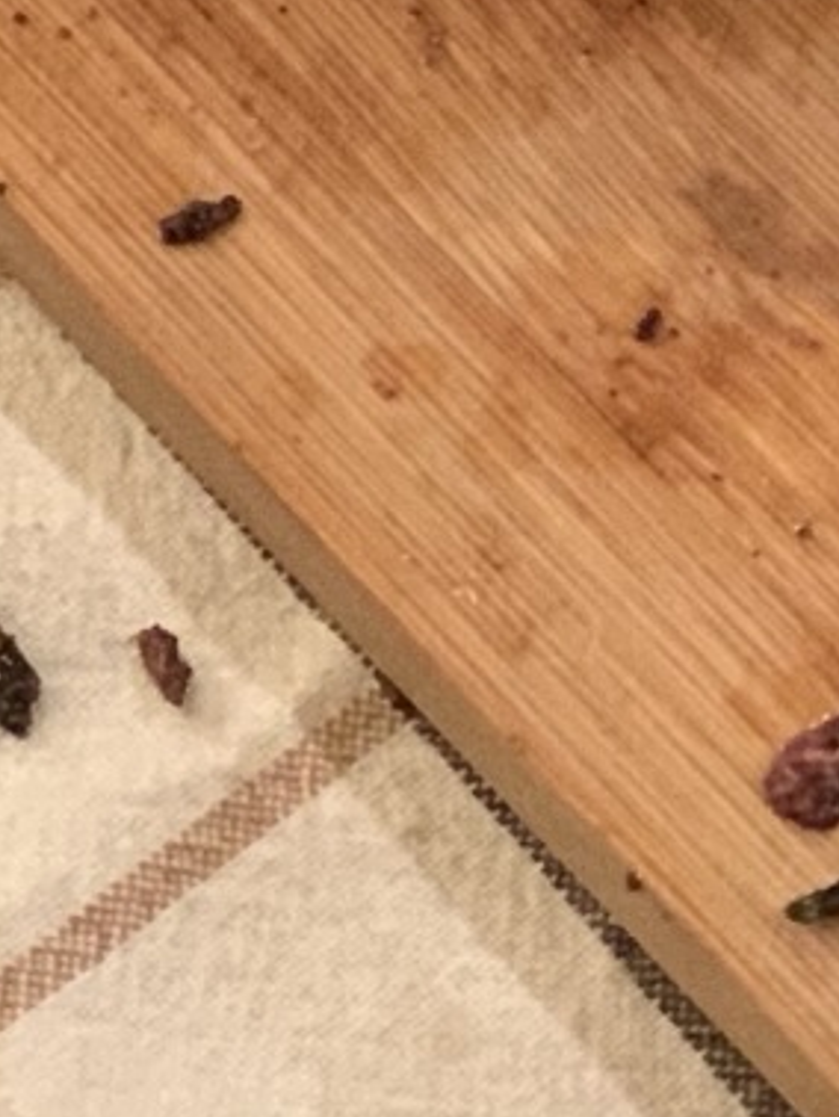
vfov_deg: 6.9
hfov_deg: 5.4
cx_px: 1309
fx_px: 8877
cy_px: -1285
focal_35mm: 275
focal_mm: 6
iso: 400
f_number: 2.4
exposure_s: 1/30
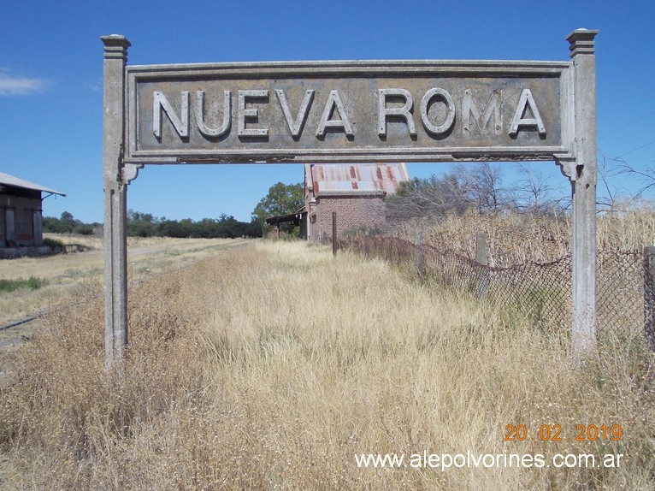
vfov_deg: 37.7
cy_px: 246
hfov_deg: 49.0
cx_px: 328
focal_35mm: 38
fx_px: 719
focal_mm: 5.3
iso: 80
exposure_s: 1/400
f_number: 6.2
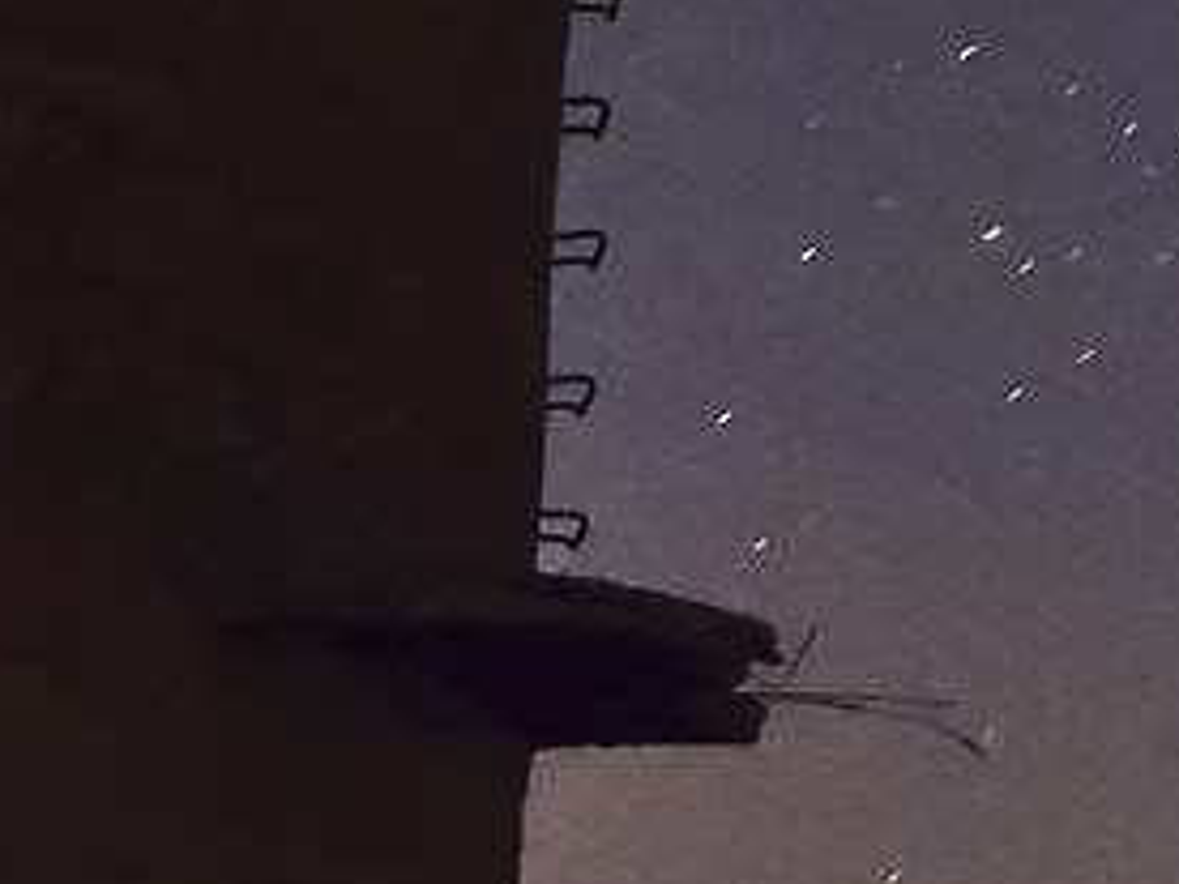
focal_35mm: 226
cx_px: 2610
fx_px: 7697
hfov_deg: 8.2
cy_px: -1375
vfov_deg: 6.2
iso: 1600
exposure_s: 25
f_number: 3.5
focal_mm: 18
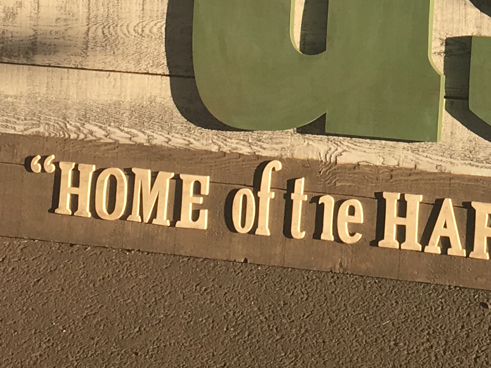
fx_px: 1603
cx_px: 524
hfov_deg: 16.9
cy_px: -241
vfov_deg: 12.3
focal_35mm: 113
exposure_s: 1/545
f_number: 2.2
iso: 25
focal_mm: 4.15
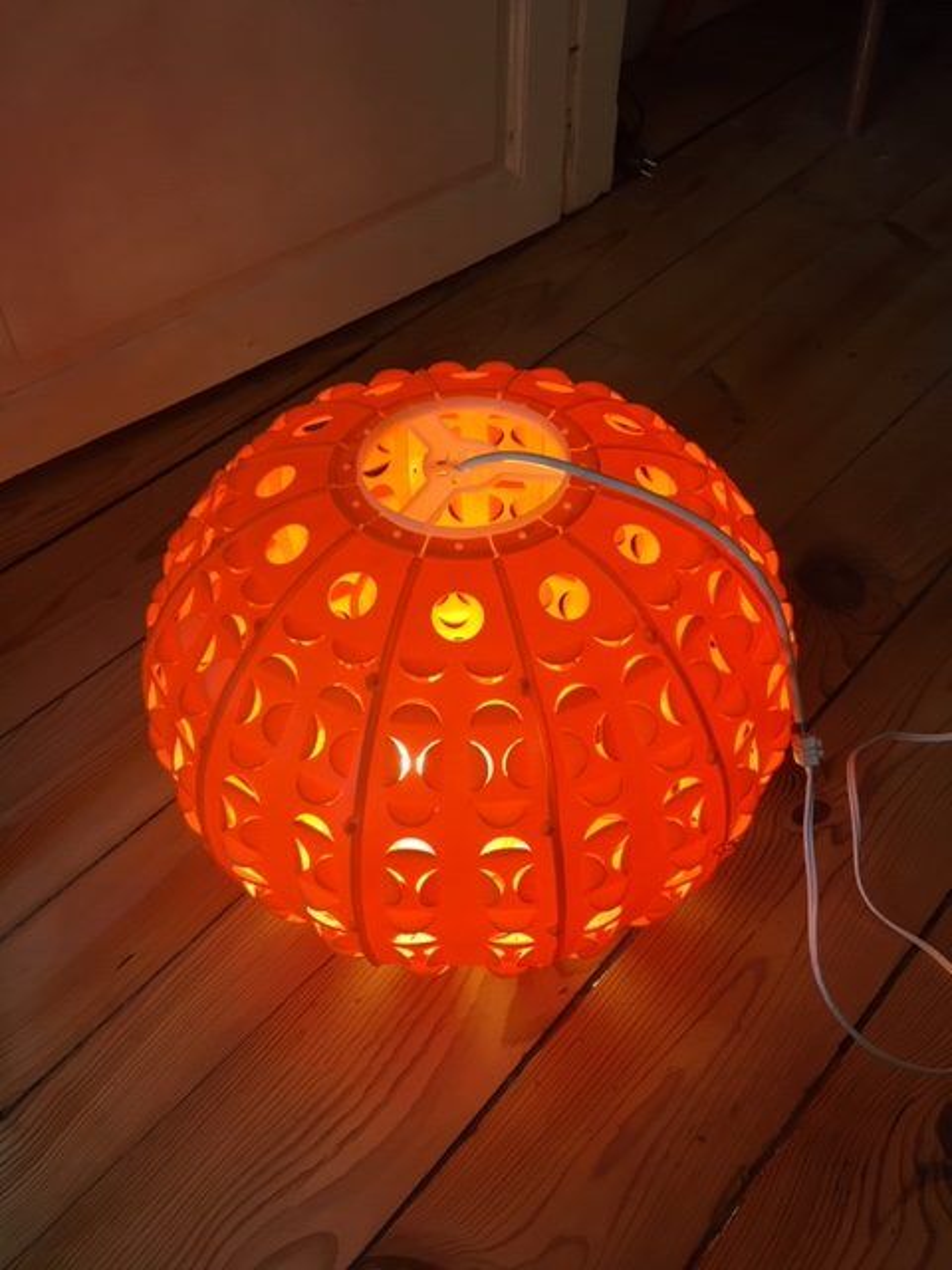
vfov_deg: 61.7
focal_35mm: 29
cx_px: 476
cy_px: 635
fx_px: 1063
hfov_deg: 48.2
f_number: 2.2
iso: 32
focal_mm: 4.15
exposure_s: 1/33
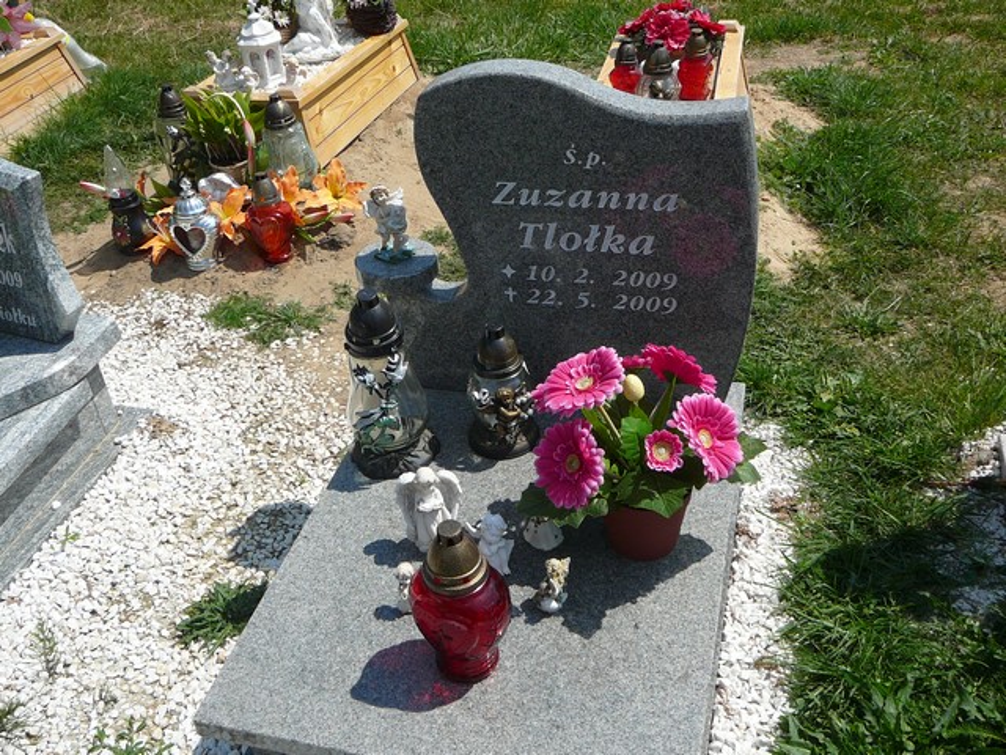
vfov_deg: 40.7
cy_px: 378
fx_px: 1017
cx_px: 503
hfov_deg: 52.6
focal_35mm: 35
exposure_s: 1/640
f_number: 5
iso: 80
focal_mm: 5.2
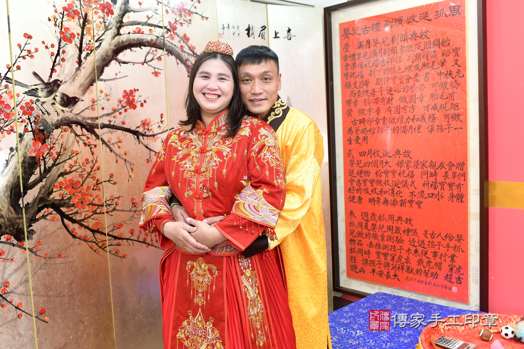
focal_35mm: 35
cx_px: 262
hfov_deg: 54.4
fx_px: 509
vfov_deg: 37.9
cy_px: 174
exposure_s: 1/200
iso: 1000
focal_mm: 35
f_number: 4.5
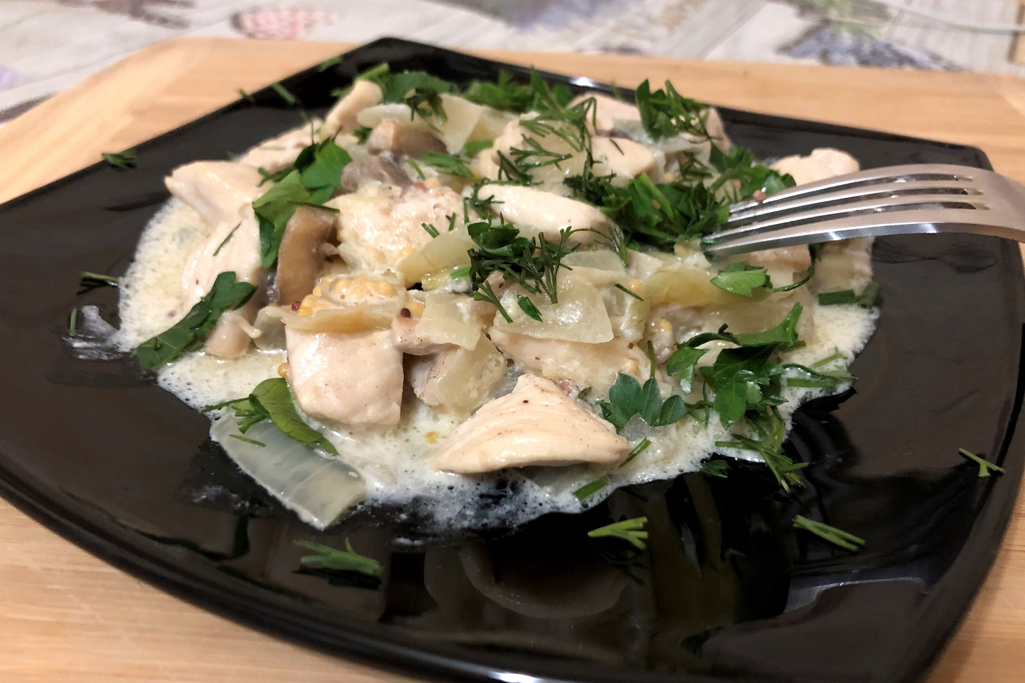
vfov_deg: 43.6
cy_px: 340
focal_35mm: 30
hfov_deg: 61.9
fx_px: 854
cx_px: 508
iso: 100
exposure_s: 1/5
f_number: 1.8
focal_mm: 3.99
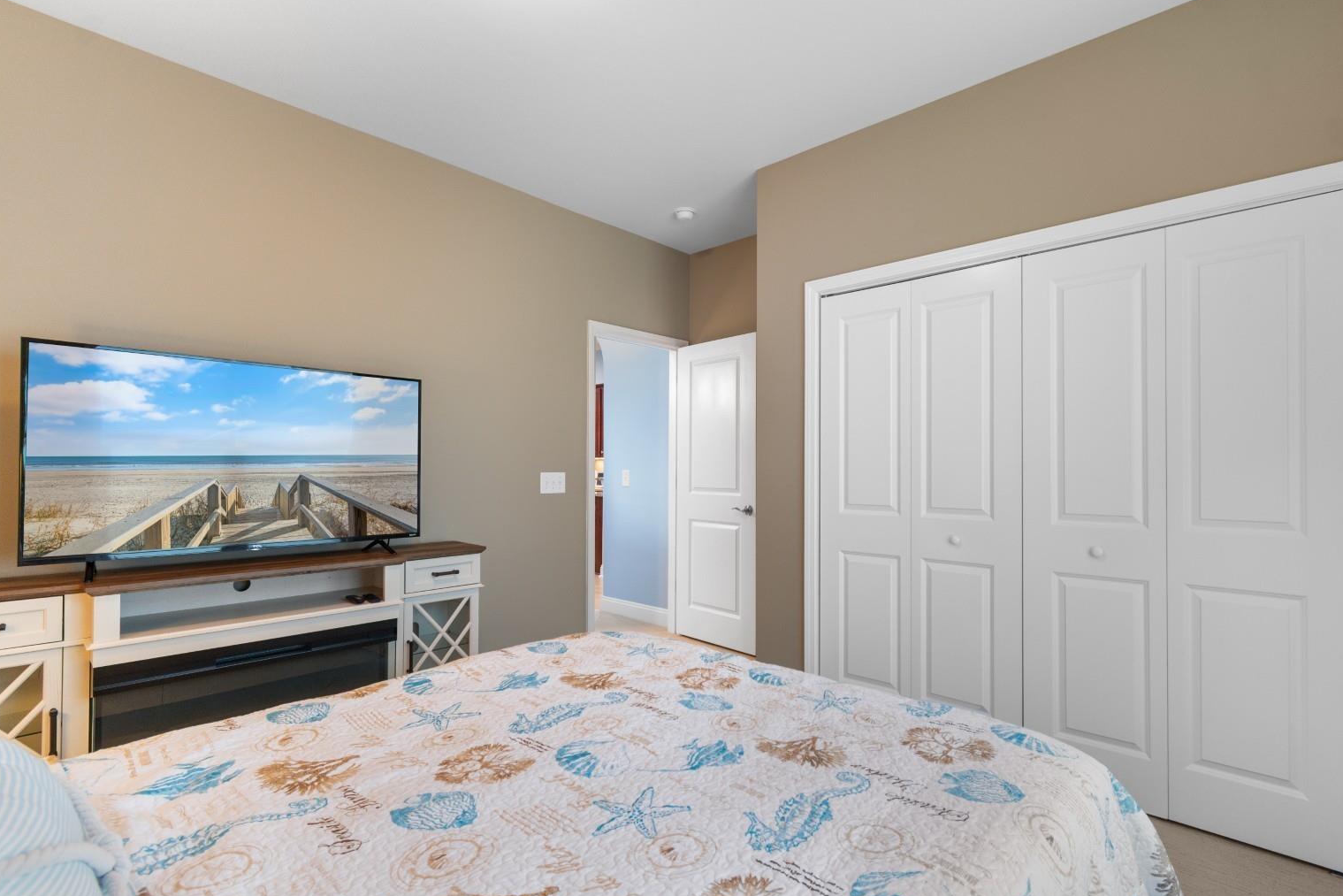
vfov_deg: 73.7
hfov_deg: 96.6
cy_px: 464
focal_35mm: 16
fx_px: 597
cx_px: 710
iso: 100
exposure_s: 1/6
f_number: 4.5
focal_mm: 10
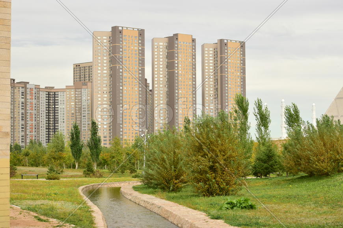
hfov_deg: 24.6
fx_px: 786
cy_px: 114
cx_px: 172
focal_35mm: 82
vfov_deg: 16.6
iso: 250
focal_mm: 55
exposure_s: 1/200
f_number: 9
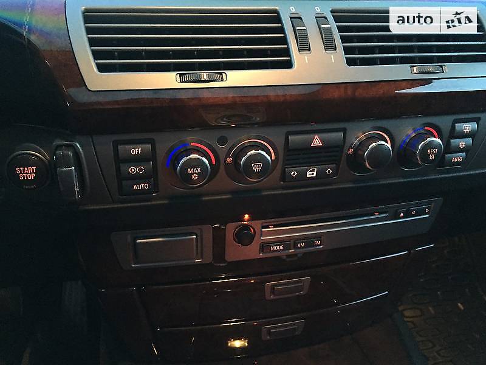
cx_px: 243
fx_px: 407
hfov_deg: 61.7
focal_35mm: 29
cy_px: 182
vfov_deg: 48.2
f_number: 2.2
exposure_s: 1/15
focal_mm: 4.2
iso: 320
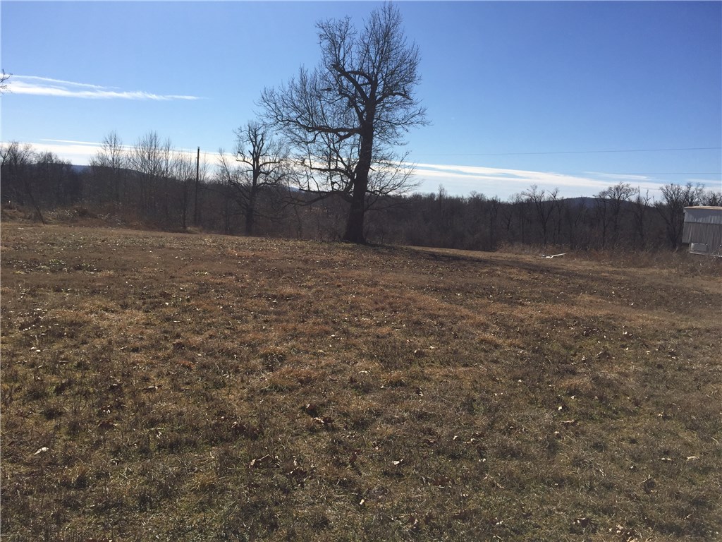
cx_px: 361
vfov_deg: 48.2
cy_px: 271
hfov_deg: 61.7
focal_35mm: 29
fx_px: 605
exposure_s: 1/3300
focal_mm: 4.15
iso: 32
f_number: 2.2
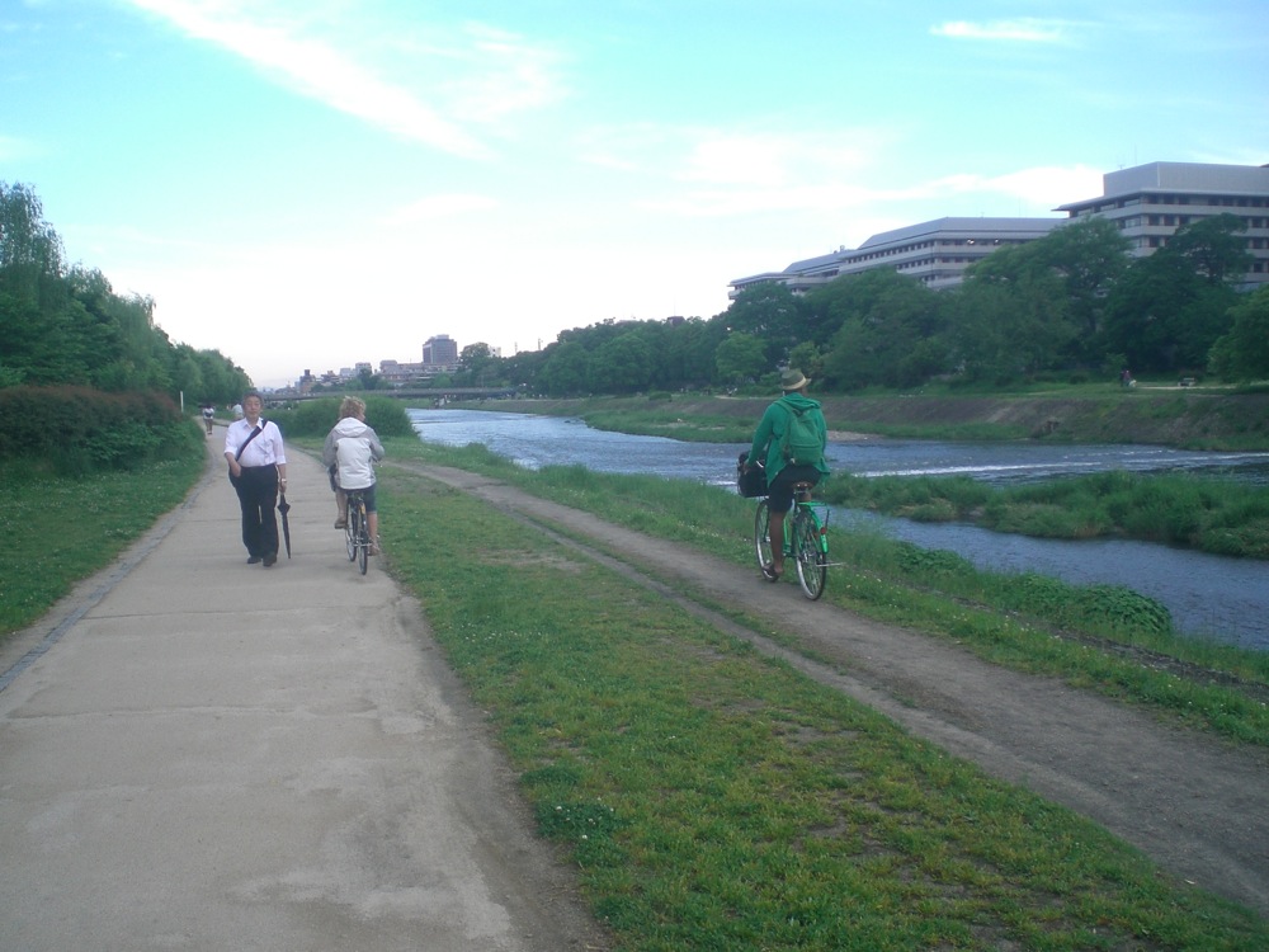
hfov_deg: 49.0
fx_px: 1393
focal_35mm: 38
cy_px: 476
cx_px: 634
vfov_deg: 37.7
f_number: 3.1
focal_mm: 6.3
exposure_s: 1/80
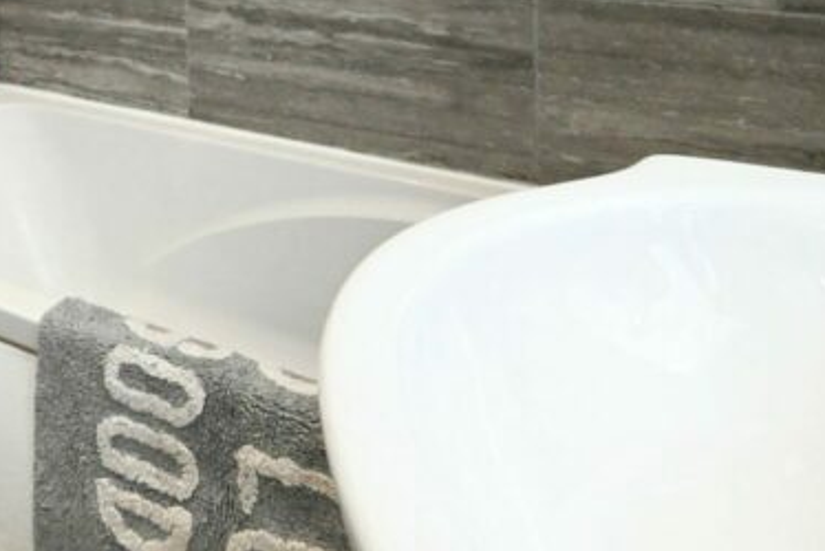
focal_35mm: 41
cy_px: -142
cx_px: 62
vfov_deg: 27.8
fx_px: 940
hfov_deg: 42.8
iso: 6400
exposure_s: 1/200
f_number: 10
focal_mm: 15
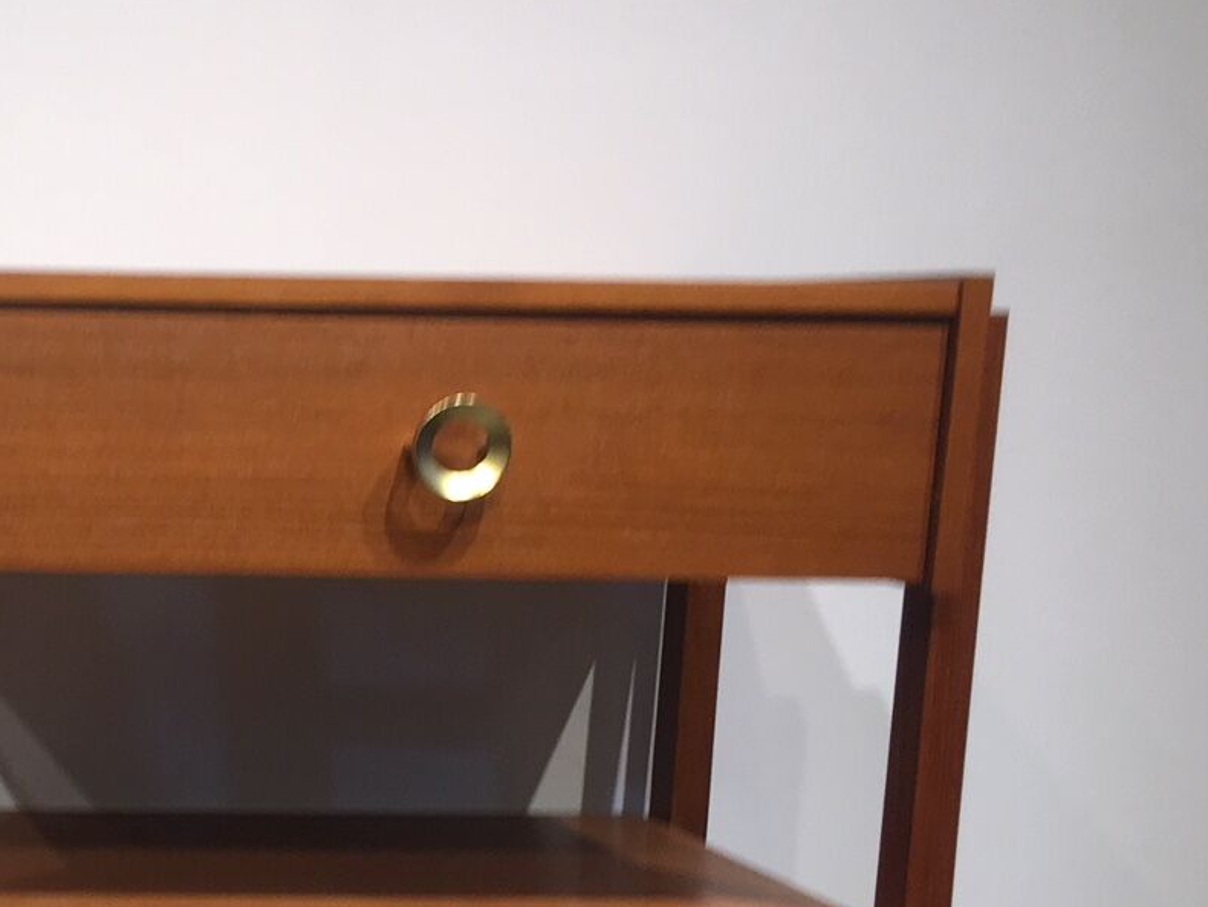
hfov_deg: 24.0
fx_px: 2583
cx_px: -225
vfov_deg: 19.6
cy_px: 805
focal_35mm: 74
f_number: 2.2
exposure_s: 1/50
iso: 32
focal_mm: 4.15
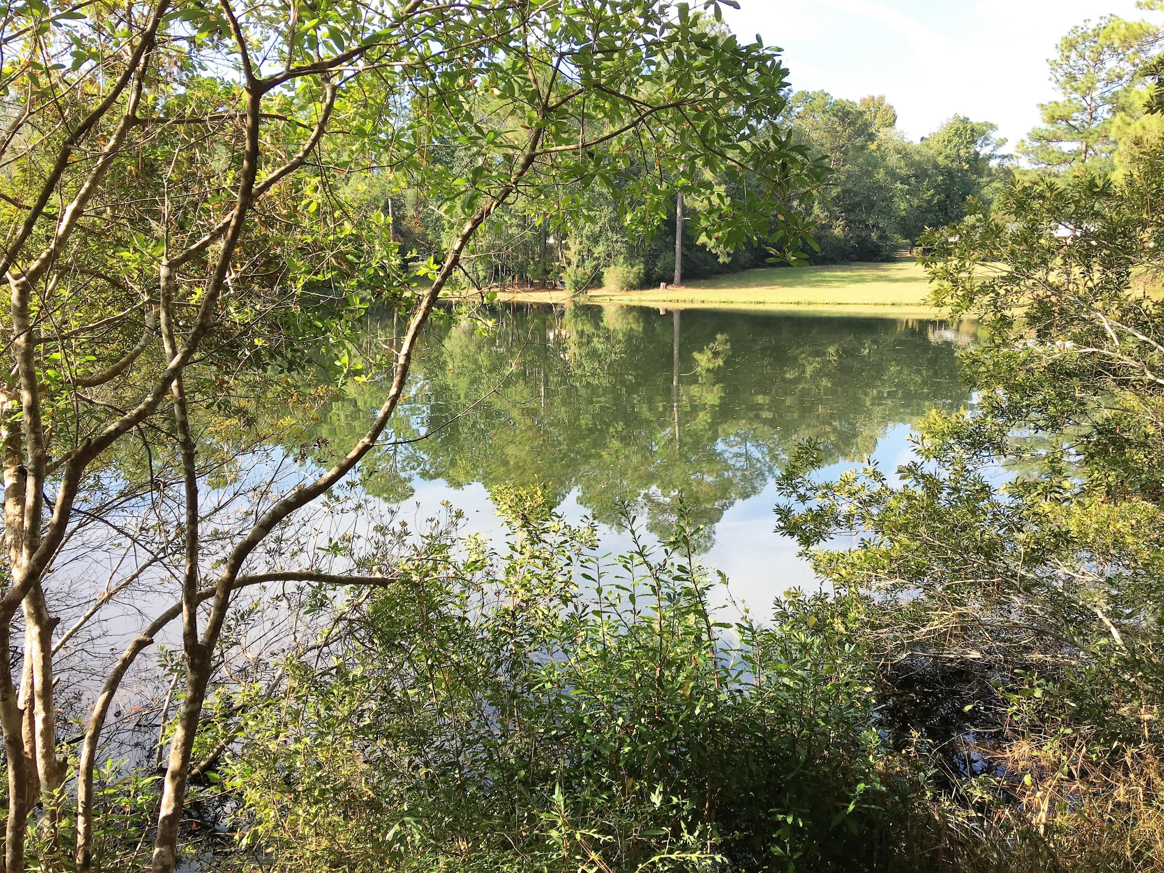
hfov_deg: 61.7
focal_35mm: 29
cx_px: 582
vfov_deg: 48.2
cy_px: 436
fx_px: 975
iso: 25
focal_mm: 4.15
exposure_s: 1/370
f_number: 2.2
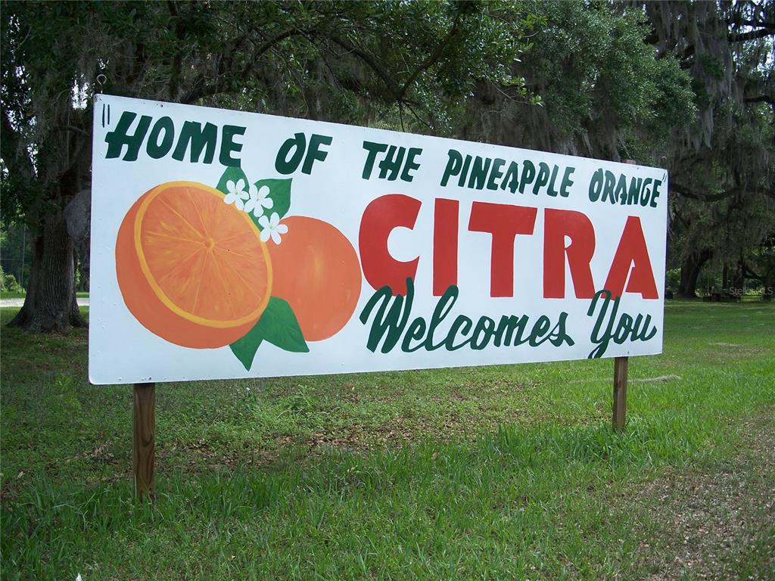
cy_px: 290
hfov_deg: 50.1
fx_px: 828
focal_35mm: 37
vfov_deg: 38.7
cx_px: 388
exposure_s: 1/320
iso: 64
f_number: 2.8
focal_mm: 7.8
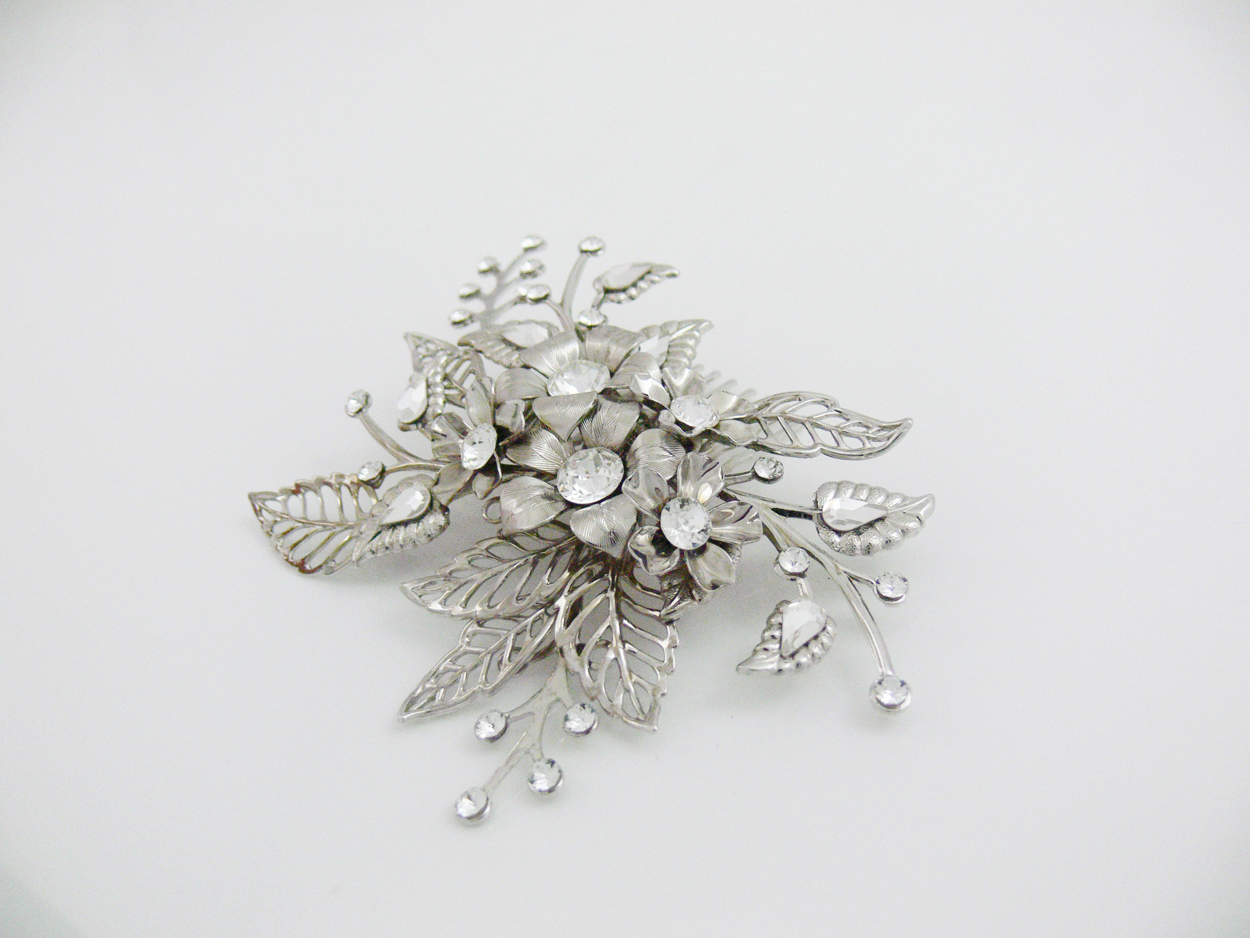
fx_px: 1264
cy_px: 469
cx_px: 625
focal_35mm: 35
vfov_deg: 40.7
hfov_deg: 52.6
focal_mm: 7.4
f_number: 2.8
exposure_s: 1/13
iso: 200
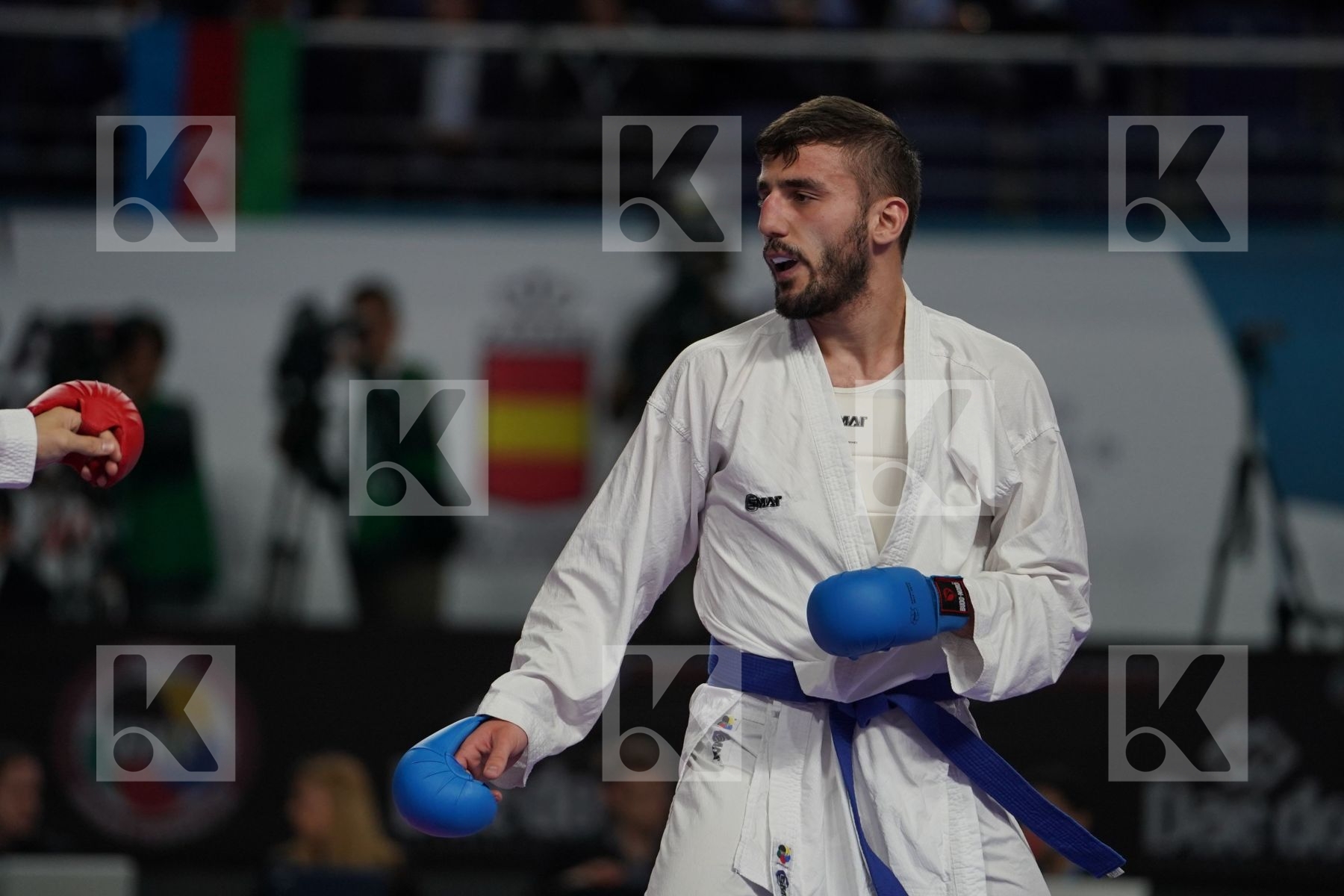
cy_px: 448
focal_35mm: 288
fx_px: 10751
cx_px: 672
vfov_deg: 4.8
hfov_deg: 7.2
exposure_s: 1/1000
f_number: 2.8
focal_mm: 192
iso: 800
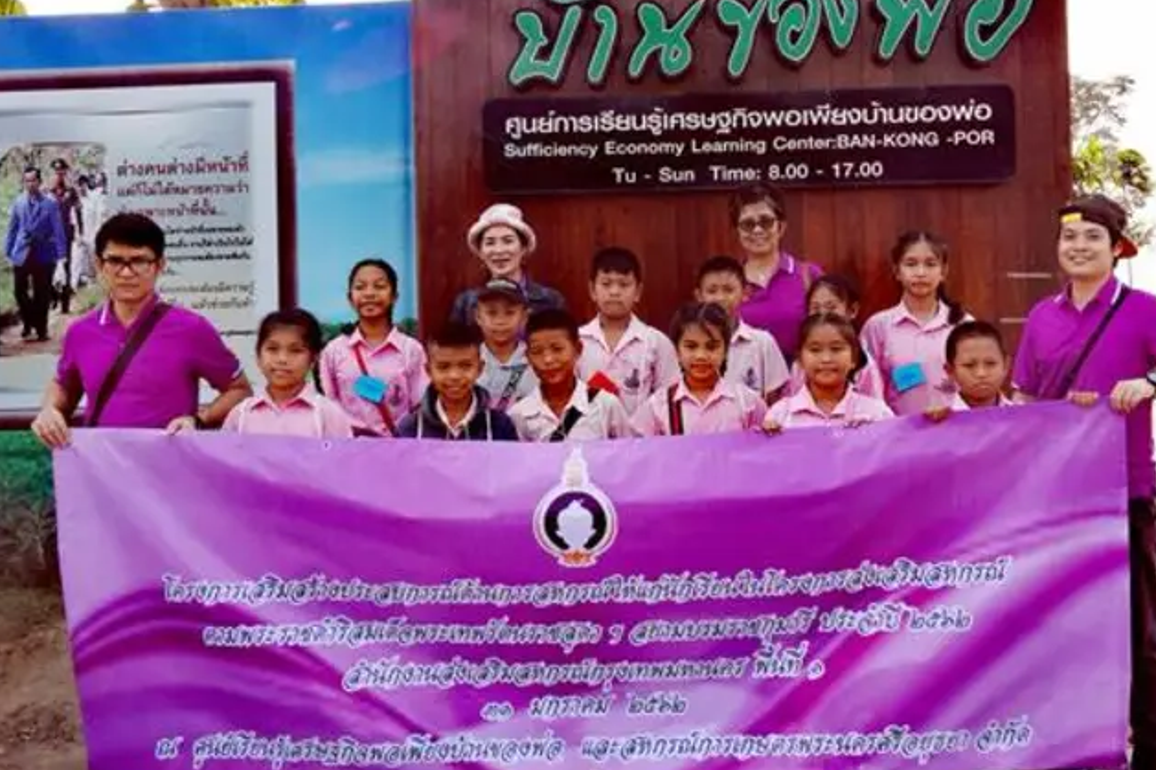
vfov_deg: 33.3
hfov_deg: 48.4
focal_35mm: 40
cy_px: 304
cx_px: 621
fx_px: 1284
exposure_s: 1/831
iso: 50
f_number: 1.6
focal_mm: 3.95
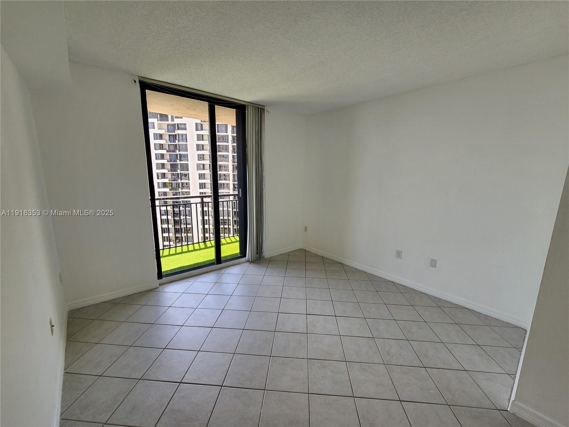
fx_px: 214
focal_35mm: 13
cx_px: 284
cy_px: 214
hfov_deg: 106.2
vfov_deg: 89.9
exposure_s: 1/120
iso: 64
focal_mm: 2.2
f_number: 2.2
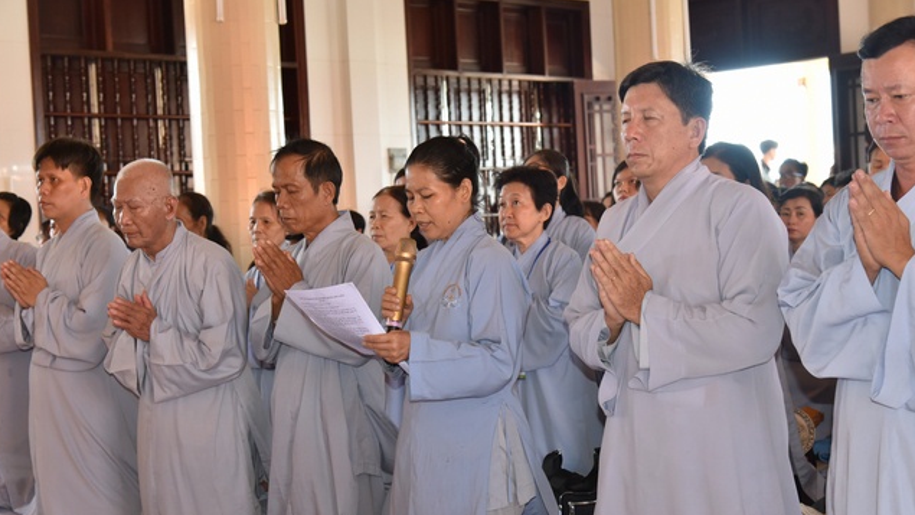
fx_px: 1431
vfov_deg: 20.4
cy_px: 284
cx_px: 450
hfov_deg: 35.5
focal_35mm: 59
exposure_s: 1/80
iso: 1000
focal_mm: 55
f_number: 5
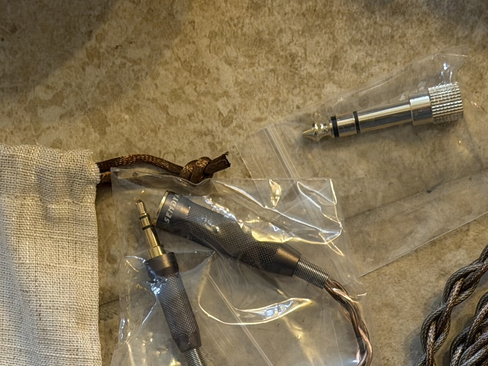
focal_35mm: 129
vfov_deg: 11.2
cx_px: 226
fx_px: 1819
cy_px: 460
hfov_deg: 15.3
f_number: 1.78
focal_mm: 6.76
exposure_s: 1/50
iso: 160
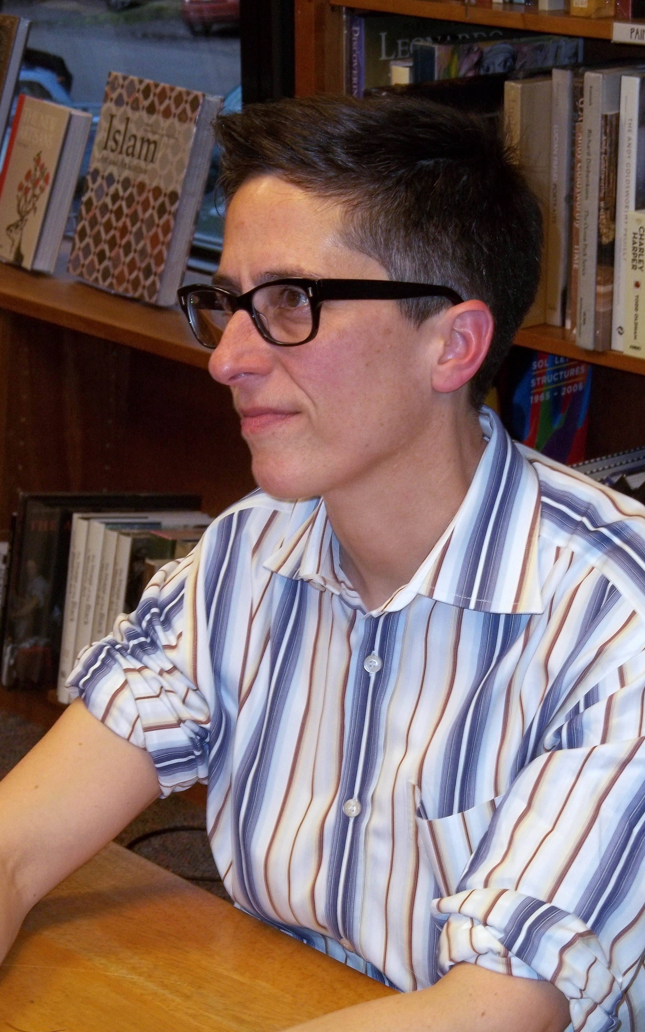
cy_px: 520
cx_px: 368
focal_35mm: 92
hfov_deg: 14.2
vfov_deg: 22.6
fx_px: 2587
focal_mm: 15.4
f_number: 4.5
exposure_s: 1/50
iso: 160
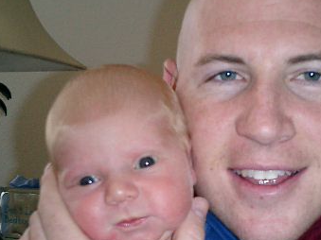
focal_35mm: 68
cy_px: 155
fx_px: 630
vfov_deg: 21.5
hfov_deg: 28.4
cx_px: 206
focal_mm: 7.5
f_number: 3.2
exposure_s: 1/30
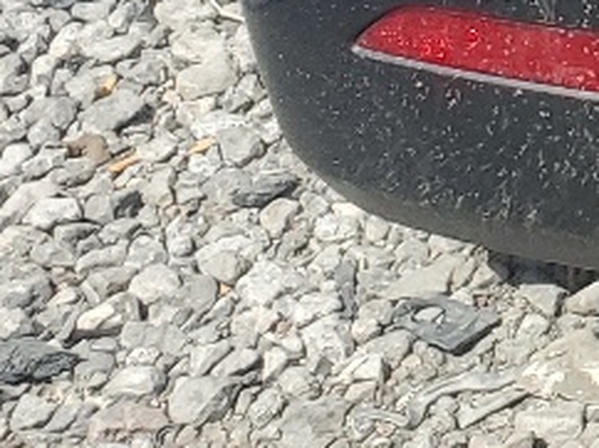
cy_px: -804
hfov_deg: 9.7
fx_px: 2973
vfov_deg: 7.7
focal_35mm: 172
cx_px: 1606
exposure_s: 1/2500
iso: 50
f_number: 1.5
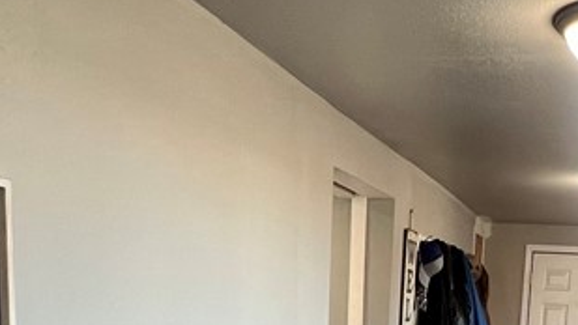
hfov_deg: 42.1
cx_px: 447
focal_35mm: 47
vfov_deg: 22.4
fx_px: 721
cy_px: 439
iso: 200
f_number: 1.8
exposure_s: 1/60
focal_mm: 1.57
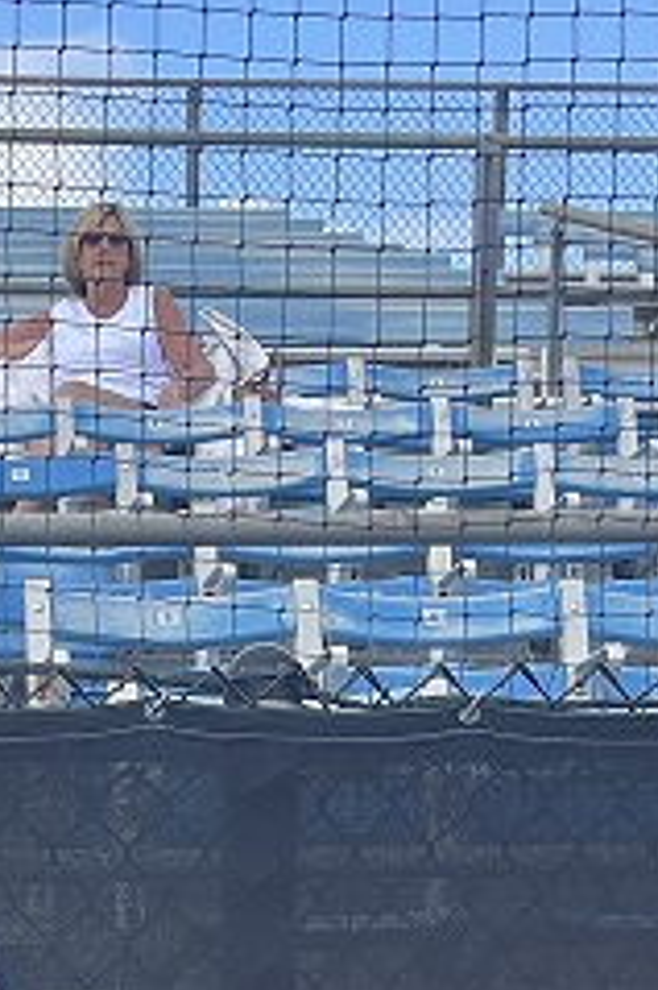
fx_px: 3130
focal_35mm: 114
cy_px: 1537
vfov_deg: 16.2
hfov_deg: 11.6
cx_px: -248
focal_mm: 4.2
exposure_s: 1/855
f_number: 1.6
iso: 32
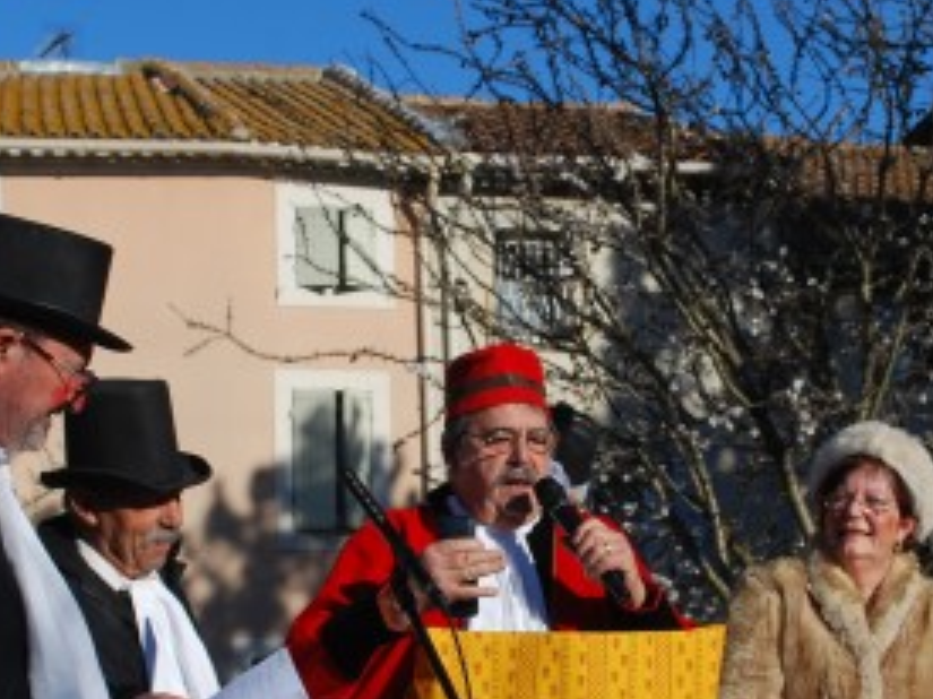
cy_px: 511
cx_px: 536
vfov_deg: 14.6
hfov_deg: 19.4
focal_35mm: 101
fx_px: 2721
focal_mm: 30
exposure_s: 1/320
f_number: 9
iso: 100
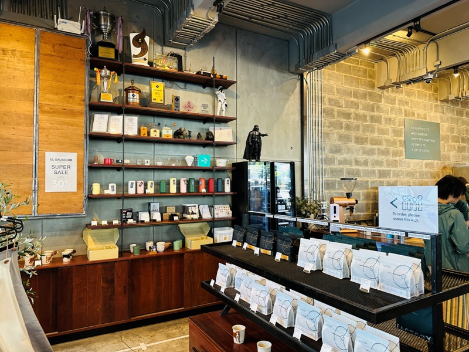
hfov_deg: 71.6
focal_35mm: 24
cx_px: 234
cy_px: 176
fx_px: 325
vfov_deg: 56.8
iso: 160
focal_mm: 6.86
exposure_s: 1/50
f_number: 1.78
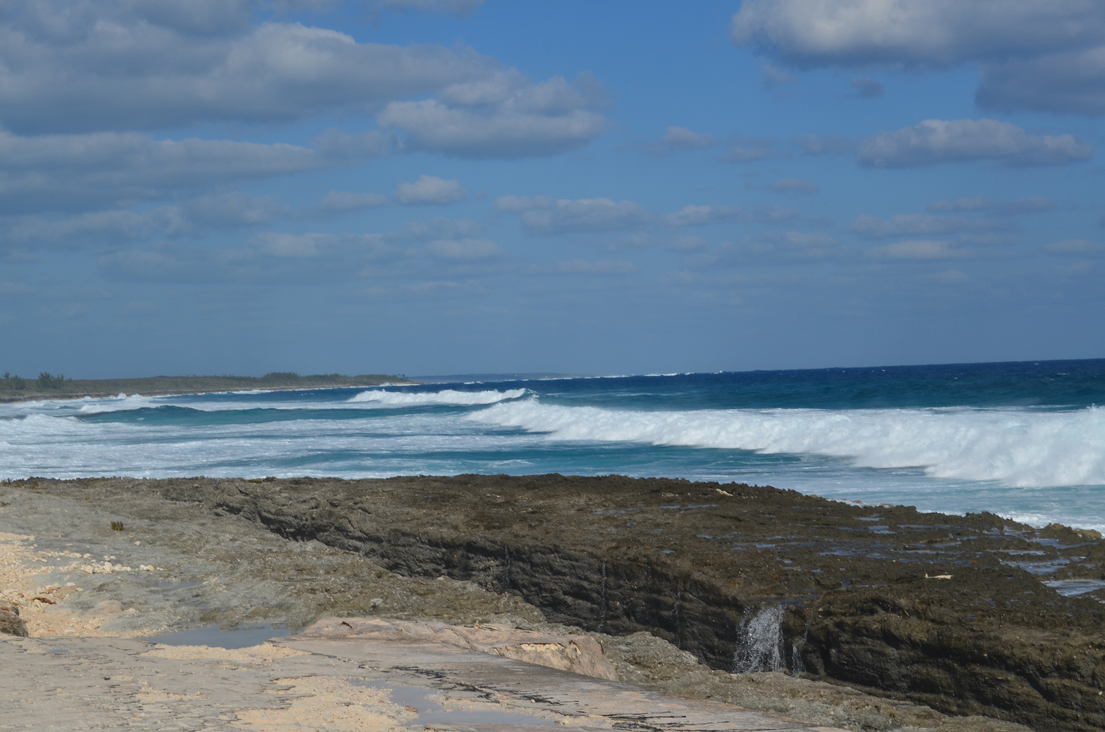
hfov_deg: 27.0
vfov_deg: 18.1
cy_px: 366
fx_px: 2297
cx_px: 552
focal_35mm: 75
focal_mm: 50
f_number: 11
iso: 140
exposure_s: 1/500
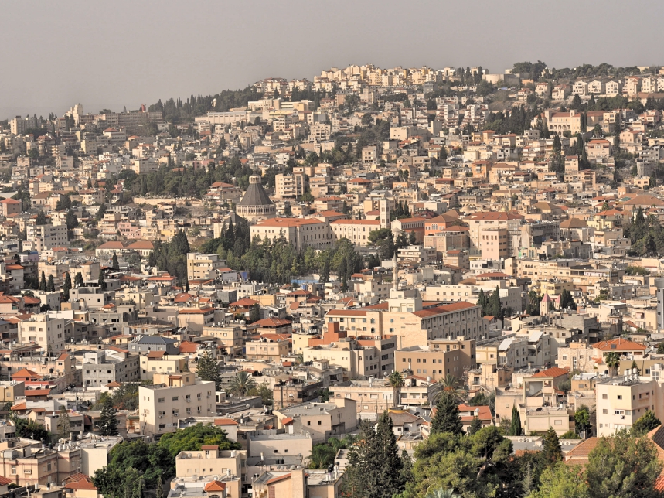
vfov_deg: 12.1
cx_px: 318
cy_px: 249
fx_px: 2350
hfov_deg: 16.1
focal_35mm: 123
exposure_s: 1/400
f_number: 10
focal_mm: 75
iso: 200
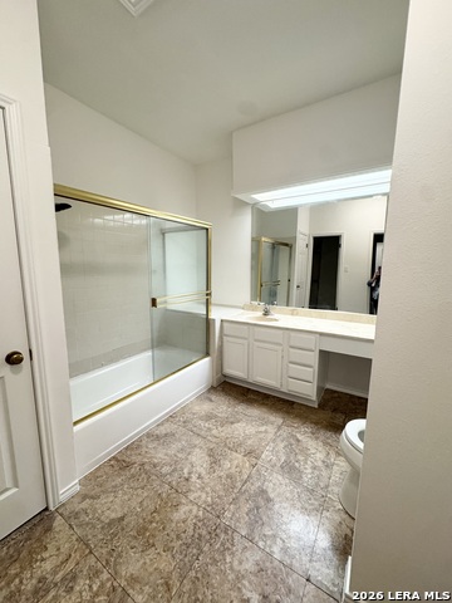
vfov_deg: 102.1
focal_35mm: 14
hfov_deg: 85.7
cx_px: 226
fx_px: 244
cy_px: 302
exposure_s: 1/120
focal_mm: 2.22
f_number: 2.2
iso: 200
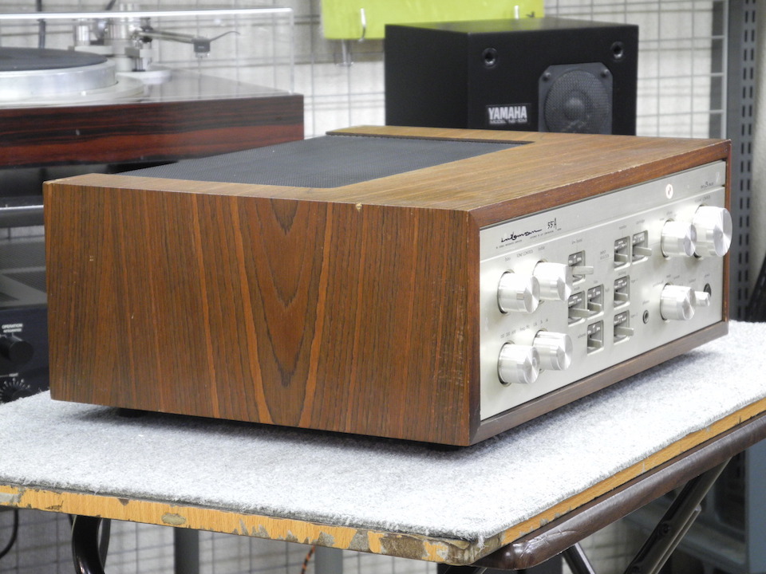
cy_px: 287
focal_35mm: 119
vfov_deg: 12.5
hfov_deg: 16.6
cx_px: 383
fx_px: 2633
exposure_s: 1/8.6
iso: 400
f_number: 4.5
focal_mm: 25.4
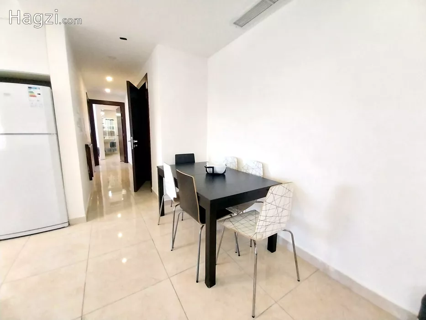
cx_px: 213
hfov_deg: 106.2
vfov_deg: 89.9
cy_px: 160
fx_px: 160
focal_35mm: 13
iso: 250
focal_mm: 1.3
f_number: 2.2
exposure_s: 1/33
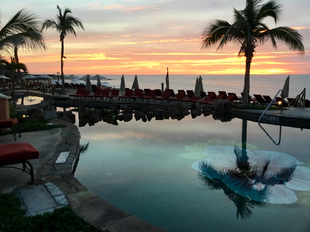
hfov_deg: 58.4
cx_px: 155
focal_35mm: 31
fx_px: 278
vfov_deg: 45.4
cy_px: 116
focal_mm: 3.3
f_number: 2.4
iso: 50
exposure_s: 1/30
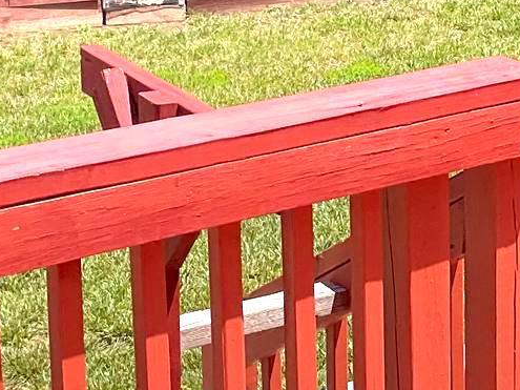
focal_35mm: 120
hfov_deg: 16.1
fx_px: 1802
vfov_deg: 12.3
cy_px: 45
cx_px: 514
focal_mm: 3
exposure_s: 1/978
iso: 16
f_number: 1.8
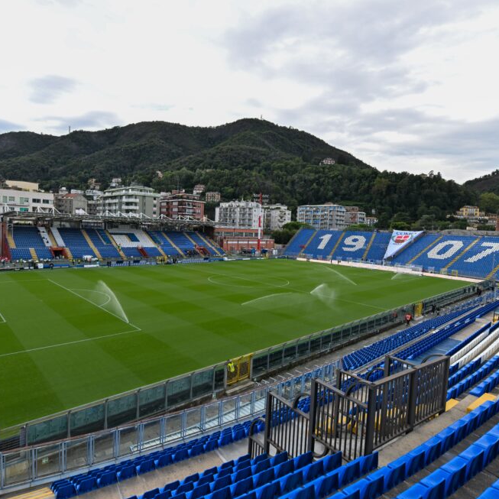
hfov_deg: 74.8
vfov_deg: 74.8
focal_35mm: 20
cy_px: 247
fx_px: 326
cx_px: 250
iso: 360
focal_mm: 15
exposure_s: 1/640
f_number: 7.1
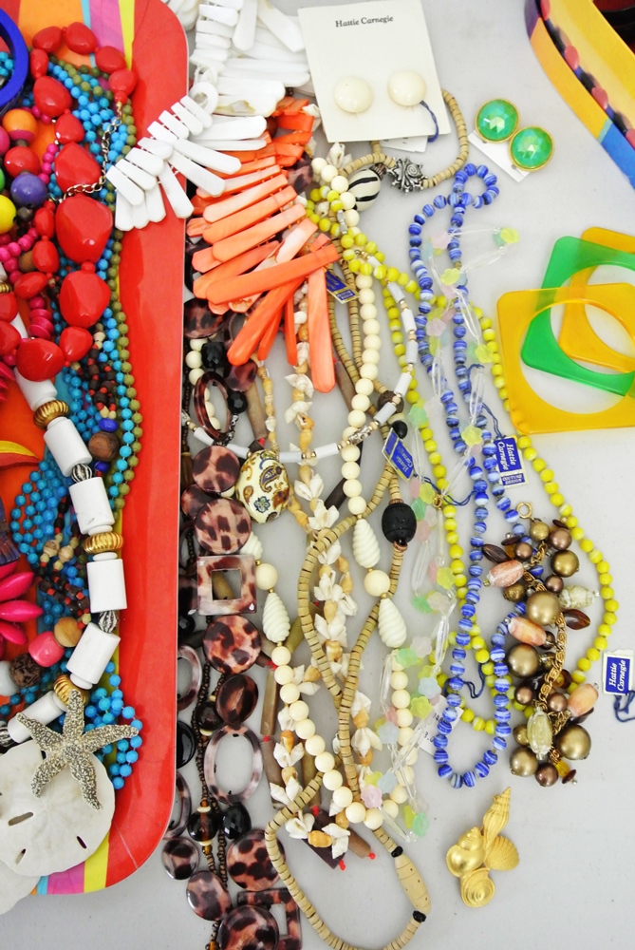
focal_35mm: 29
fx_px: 765
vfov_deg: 63.6
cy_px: 475
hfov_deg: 45.1
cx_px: 318
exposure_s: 1/30
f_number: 3.5
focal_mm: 11
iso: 1800
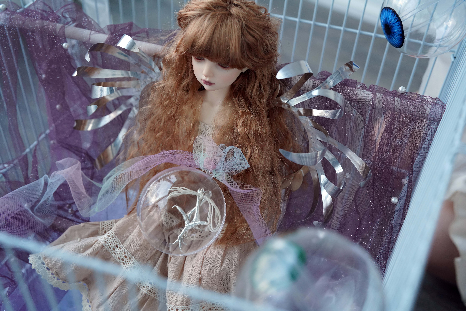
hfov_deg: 39.6
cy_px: 156
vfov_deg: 27.0
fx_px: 647
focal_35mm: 50
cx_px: 233
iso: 1600
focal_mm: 50
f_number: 4
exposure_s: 1/160
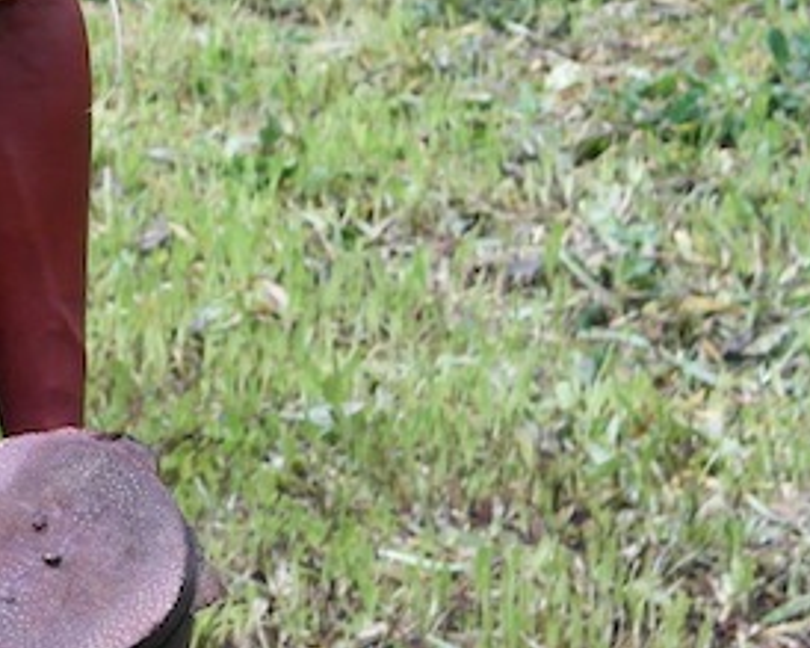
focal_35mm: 317
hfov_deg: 6.0
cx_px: -692
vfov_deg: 4.8
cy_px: -296
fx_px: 7597
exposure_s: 1/100
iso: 400
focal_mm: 50
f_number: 5.6
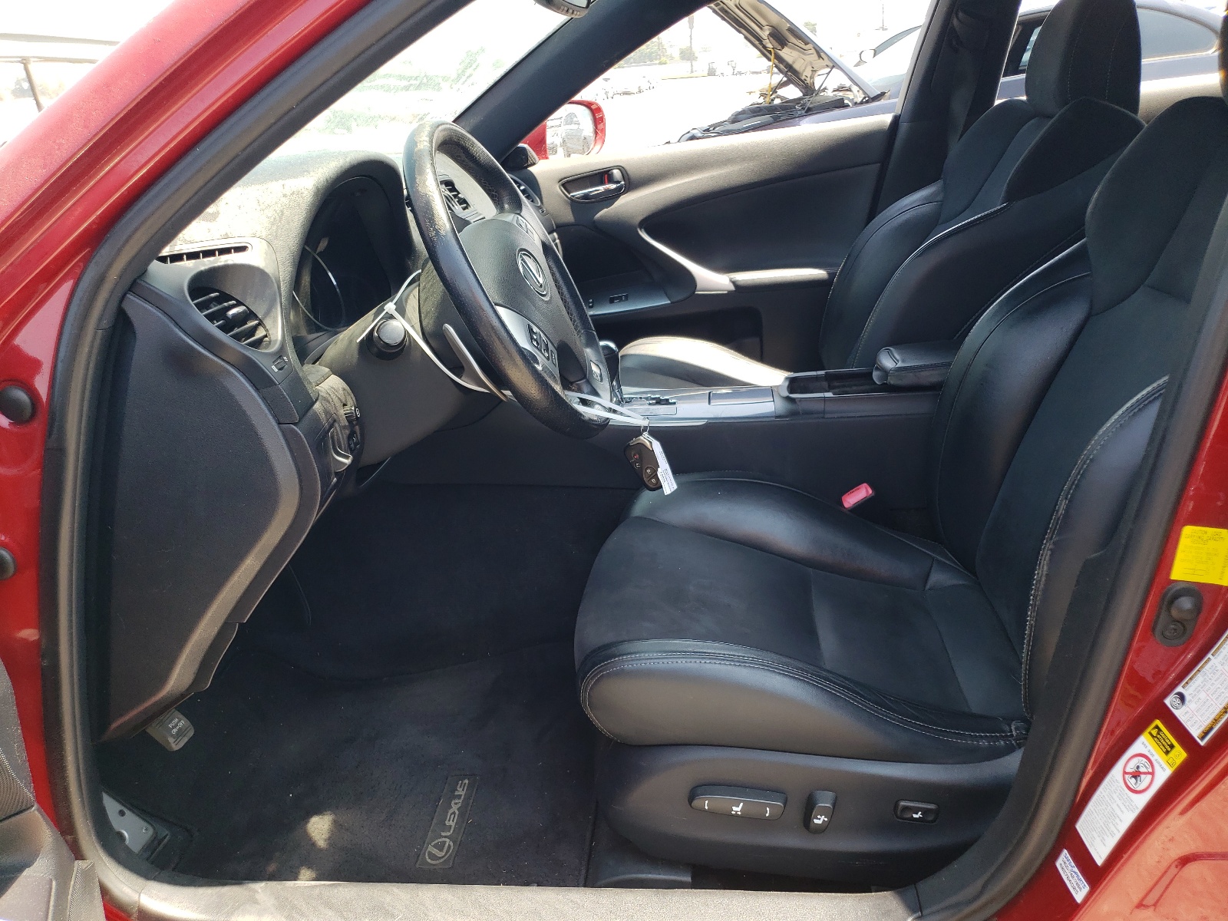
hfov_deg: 67.3
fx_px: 922
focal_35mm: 26
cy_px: 460
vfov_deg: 53.1
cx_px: 614
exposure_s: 1/333
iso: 50
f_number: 1.5
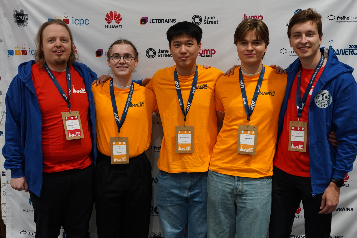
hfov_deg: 39.6
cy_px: 119
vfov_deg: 27.0
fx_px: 496
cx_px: 178
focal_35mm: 50
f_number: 2.8
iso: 640
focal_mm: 50
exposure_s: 1/50
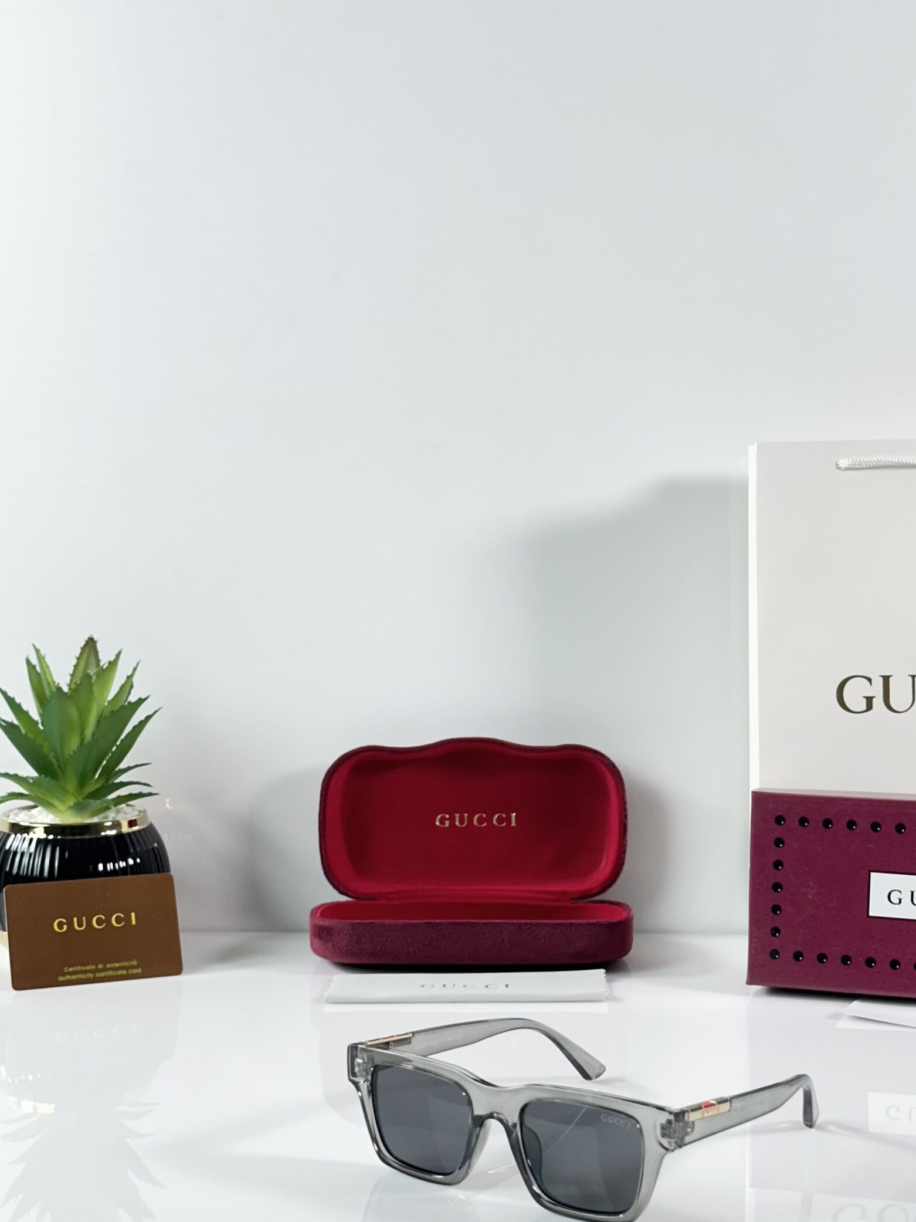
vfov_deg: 32.7
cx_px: 548
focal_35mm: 59
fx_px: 2082
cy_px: 685
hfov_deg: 24.8
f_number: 1.78
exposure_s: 1/100
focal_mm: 6.86
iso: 80
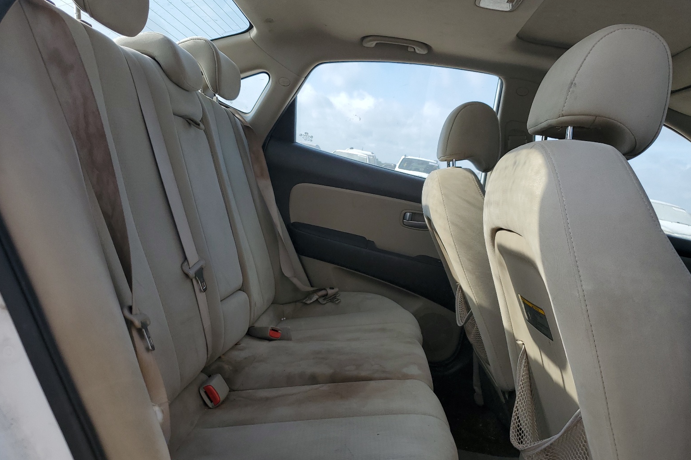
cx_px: 348
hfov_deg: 65.5
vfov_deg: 46.3
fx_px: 537
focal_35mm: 28
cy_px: 259
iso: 50
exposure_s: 1/1667
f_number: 1.5
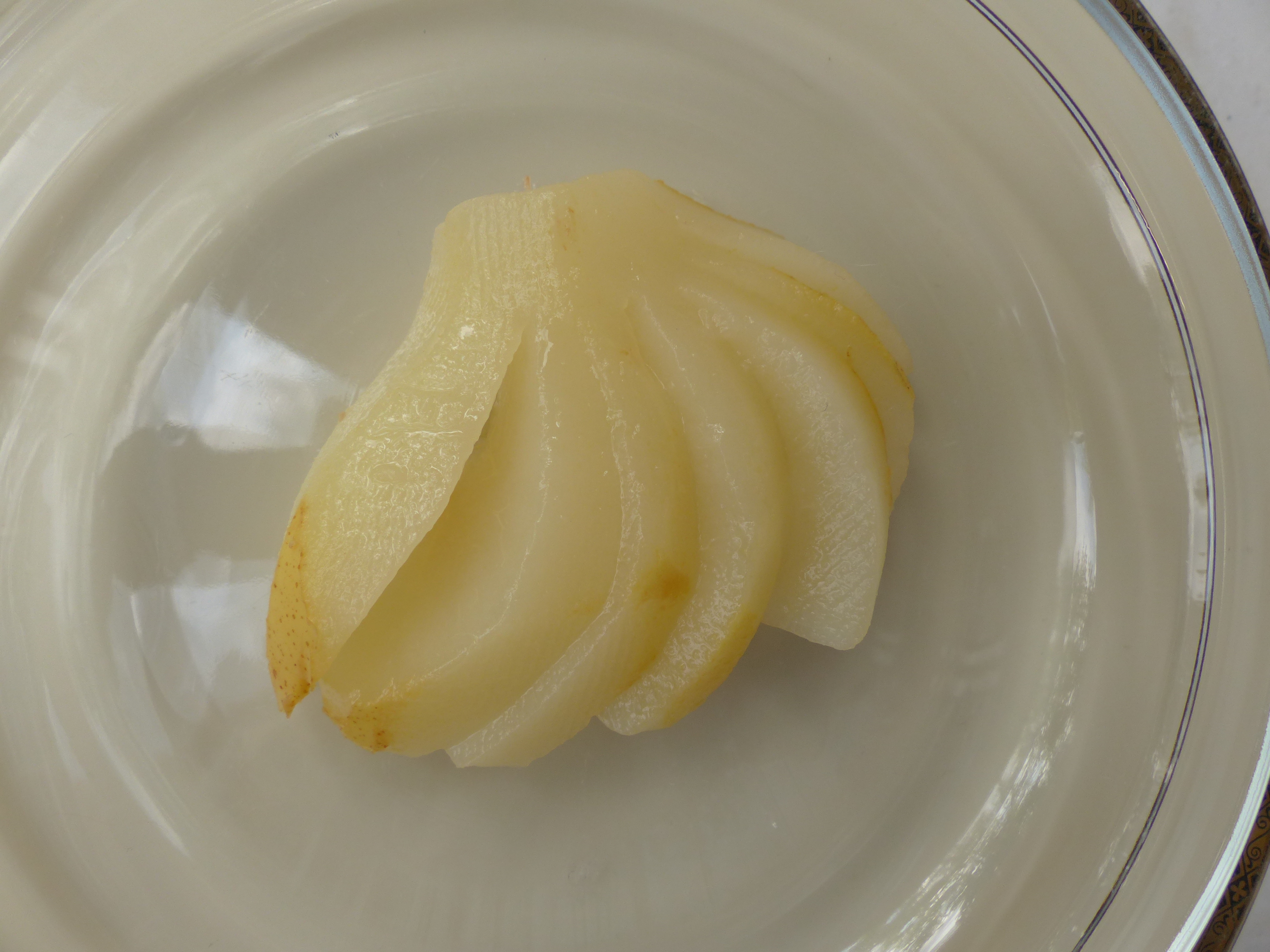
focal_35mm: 25
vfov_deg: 54.9
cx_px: 635
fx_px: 917
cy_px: 476
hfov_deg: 69.4
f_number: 4
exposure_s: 1/200
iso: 100
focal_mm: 4.5
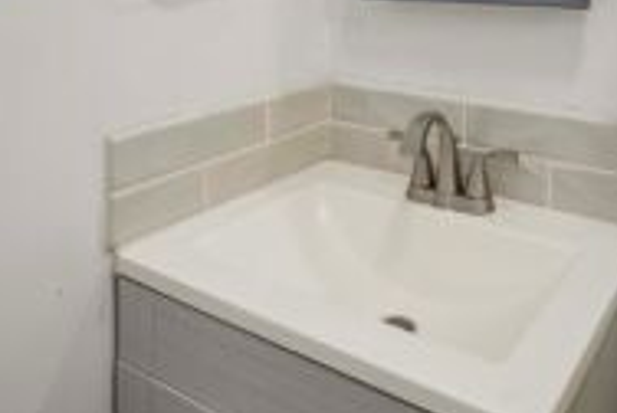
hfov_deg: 54.7
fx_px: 584
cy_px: -18
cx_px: 404
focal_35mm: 34
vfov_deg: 34.7
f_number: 7.1
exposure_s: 1/60
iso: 400
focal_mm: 16
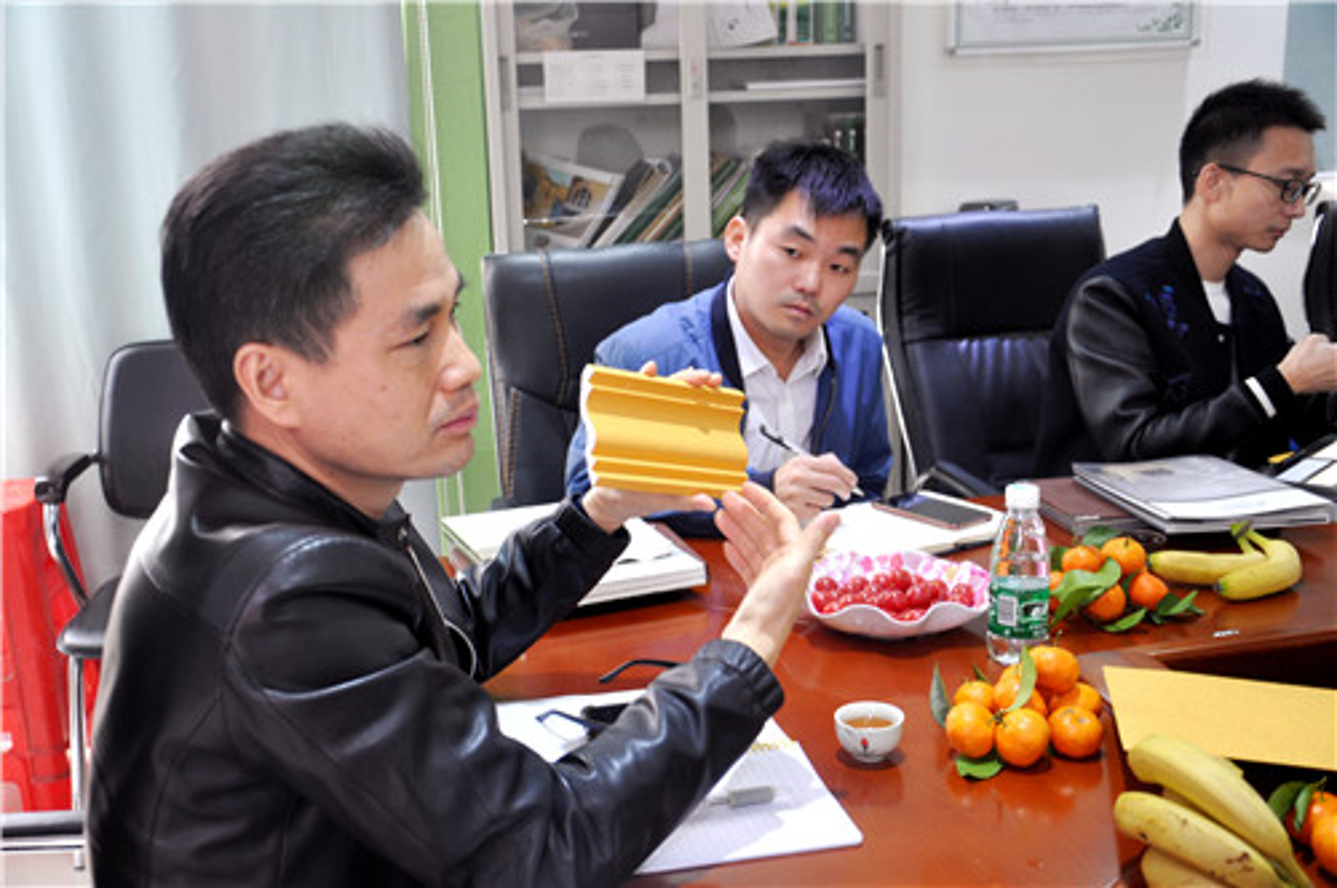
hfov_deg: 46.5
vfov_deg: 31.8
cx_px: 668
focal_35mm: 42
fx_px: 1558
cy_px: 444
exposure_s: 1/8
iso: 400
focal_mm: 28
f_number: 4
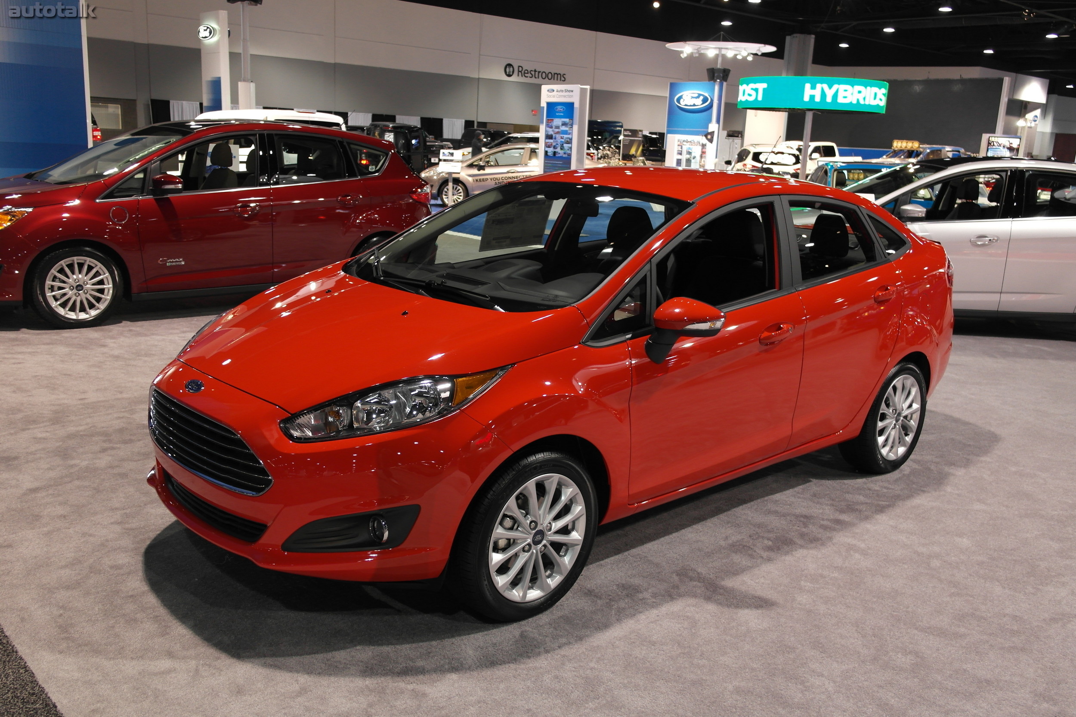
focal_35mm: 30
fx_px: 897
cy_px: 358
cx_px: 538
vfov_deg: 43.6
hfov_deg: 61.9
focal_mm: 20
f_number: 3.5
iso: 400
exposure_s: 1/30
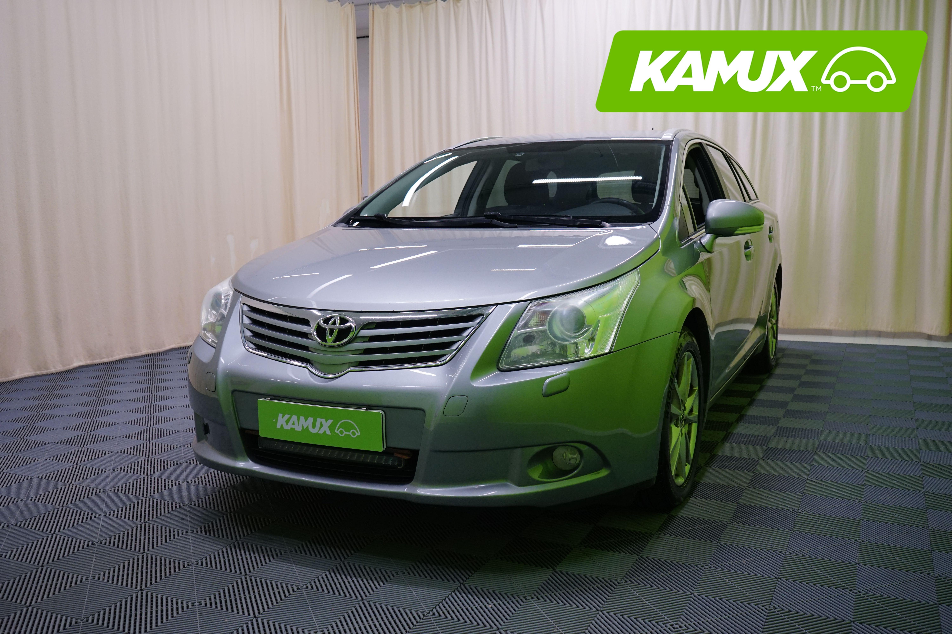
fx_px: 846
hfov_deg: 58.7
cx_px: 476
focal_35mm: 32
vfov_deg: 41.1
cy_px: 317
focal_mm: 32
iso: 1000
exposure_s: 1/40
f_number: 7.1
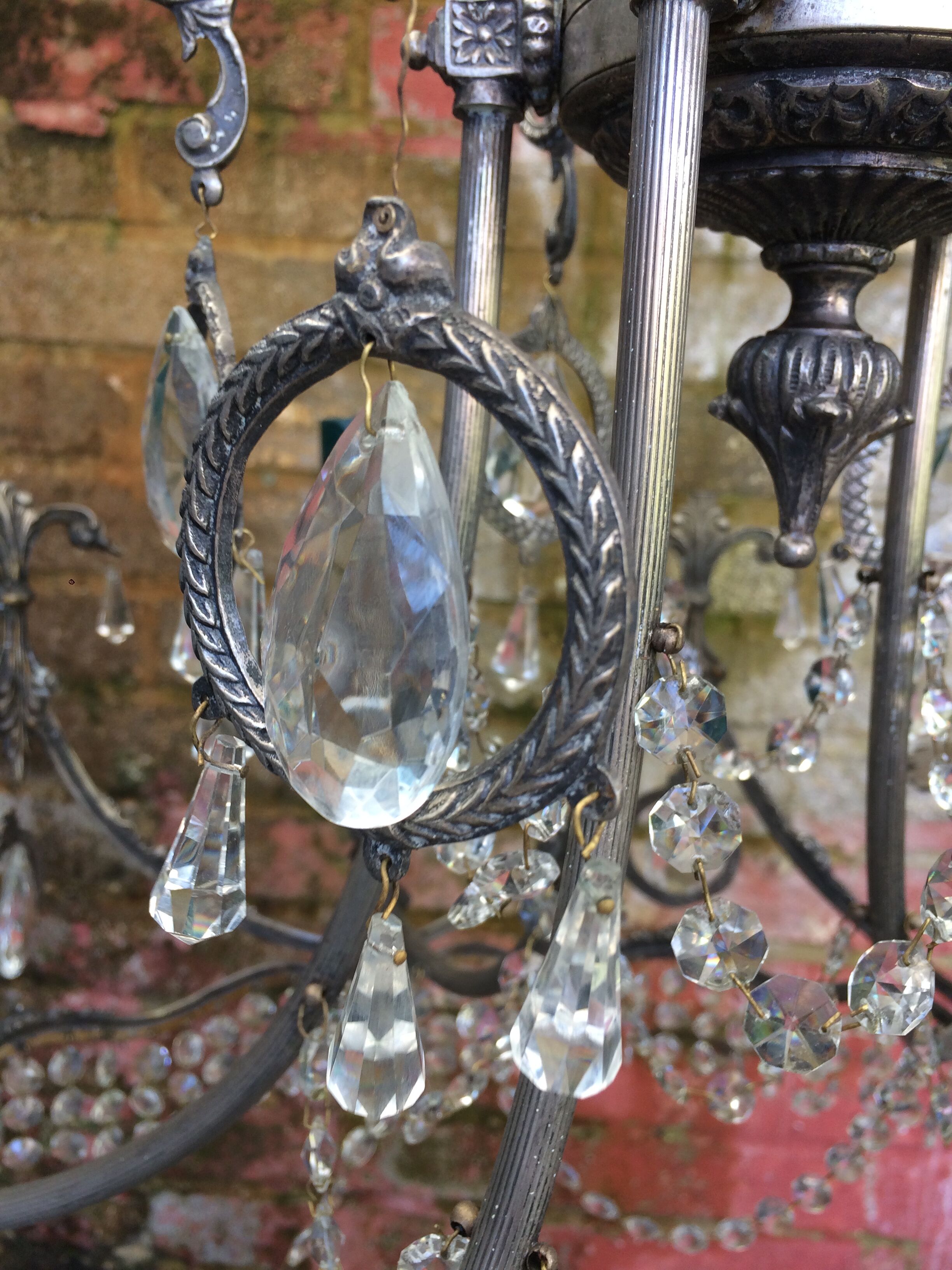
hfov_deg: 48.2
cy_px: 635
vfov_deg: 61.7
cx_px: 476
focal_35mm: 29
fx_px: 1063
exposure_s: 1/50
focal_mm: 4.15
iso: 40
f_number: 2.2
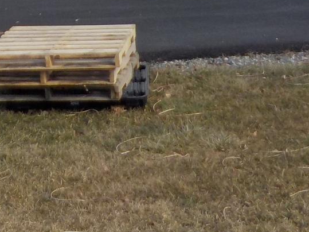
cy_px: -146
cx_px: -73
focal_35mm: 114
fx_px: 1017
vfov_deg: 12.2
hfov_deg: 16.5
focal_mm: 4.1
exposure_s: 1/800
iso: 125
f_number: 3.3
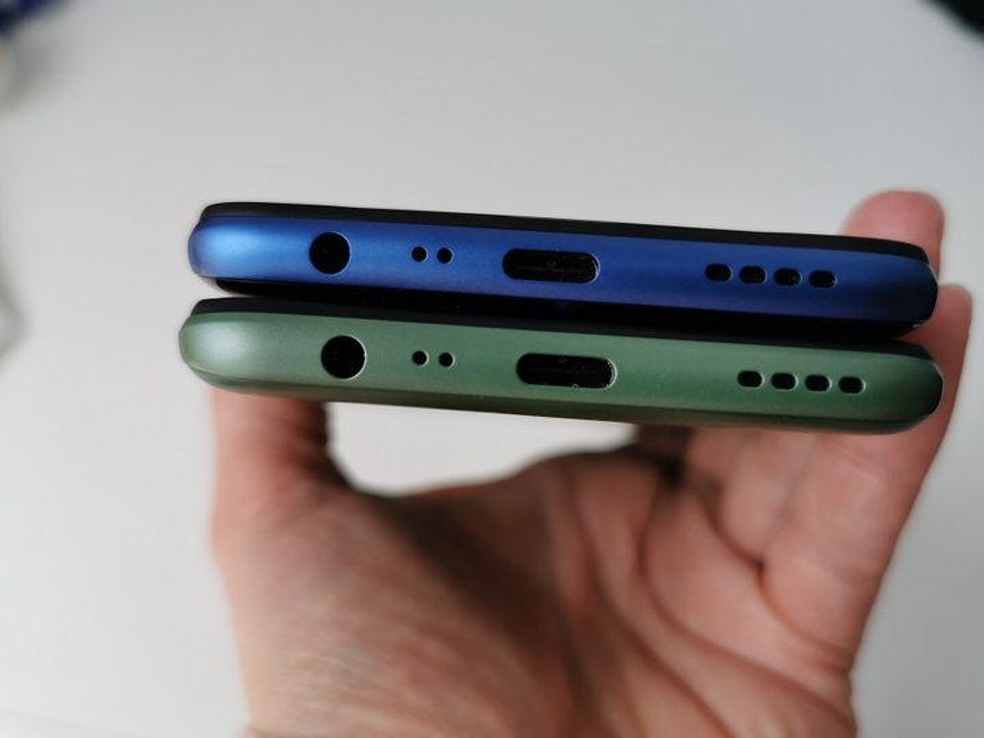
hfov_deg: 65.3
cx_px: 492
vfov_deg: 51.4
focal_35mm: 27
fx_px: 768
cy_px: 369
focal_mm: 5.56
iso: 100
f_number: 1.6
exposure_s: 1/100
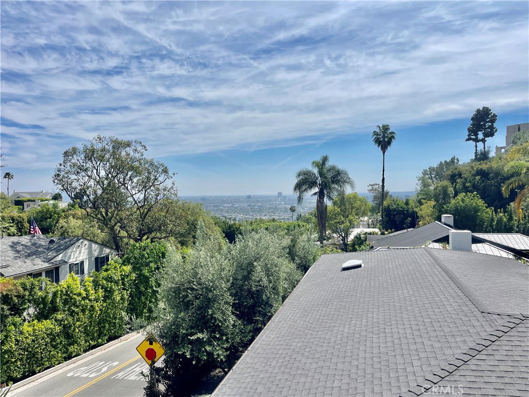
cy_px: 198
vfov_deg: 54.9
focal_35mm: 25
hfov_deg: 69.4
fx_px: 382
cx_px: 264
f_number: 1.6
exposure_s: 1/7937
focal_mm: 5.1
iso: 32
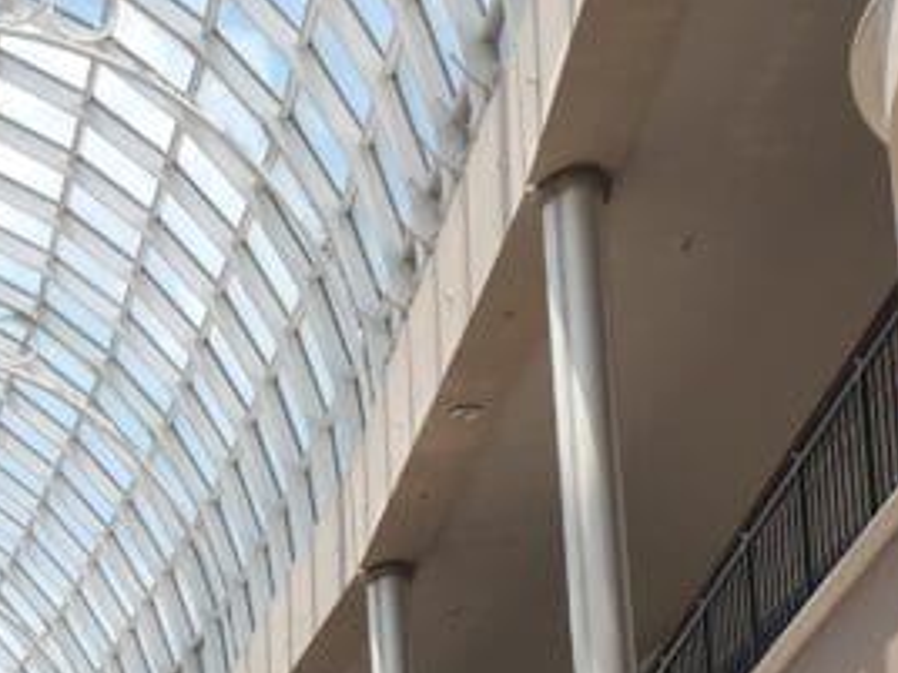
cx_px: 37
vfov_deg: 12.6
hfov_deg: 17.4
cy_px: 1061
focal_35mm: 111
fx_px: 2880
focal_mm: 4.15
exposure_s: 1/257
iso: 25
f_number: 2.2
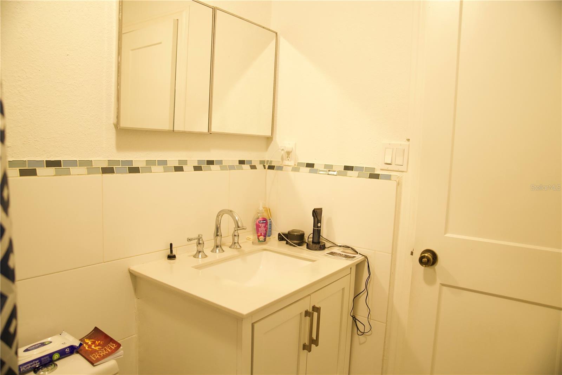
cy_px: 188
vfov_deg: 53.1
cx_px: 281
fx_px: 375
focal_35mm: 24
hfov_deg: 73.8
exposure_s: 1/125
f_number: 2.8
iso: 3200
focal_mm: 24
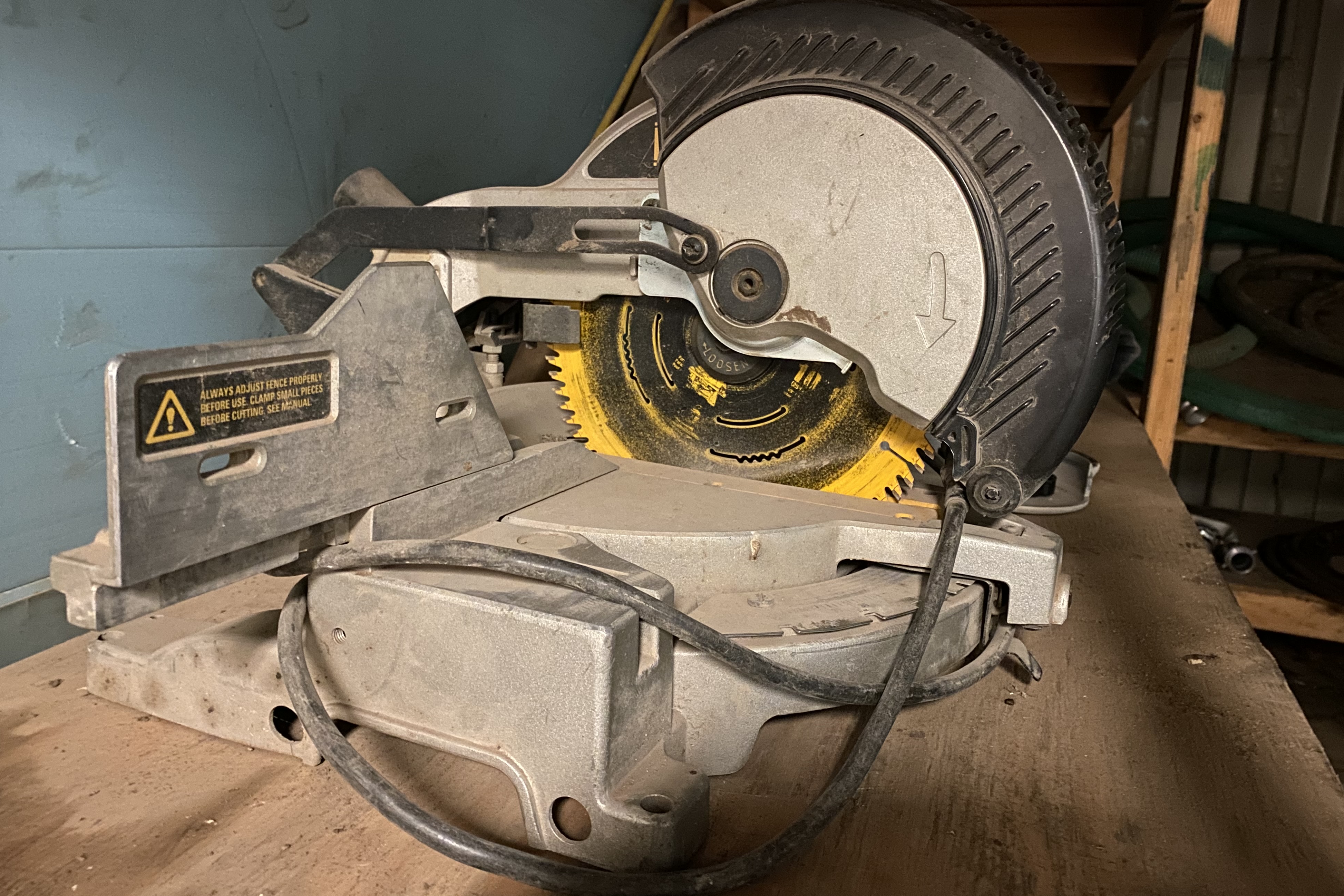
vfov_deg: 46.3
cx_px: 660
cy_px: 400
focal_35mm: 28
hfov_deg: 65.5
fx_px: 1045
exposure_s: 1/8
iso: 500
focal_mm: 4.25
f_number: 1.8
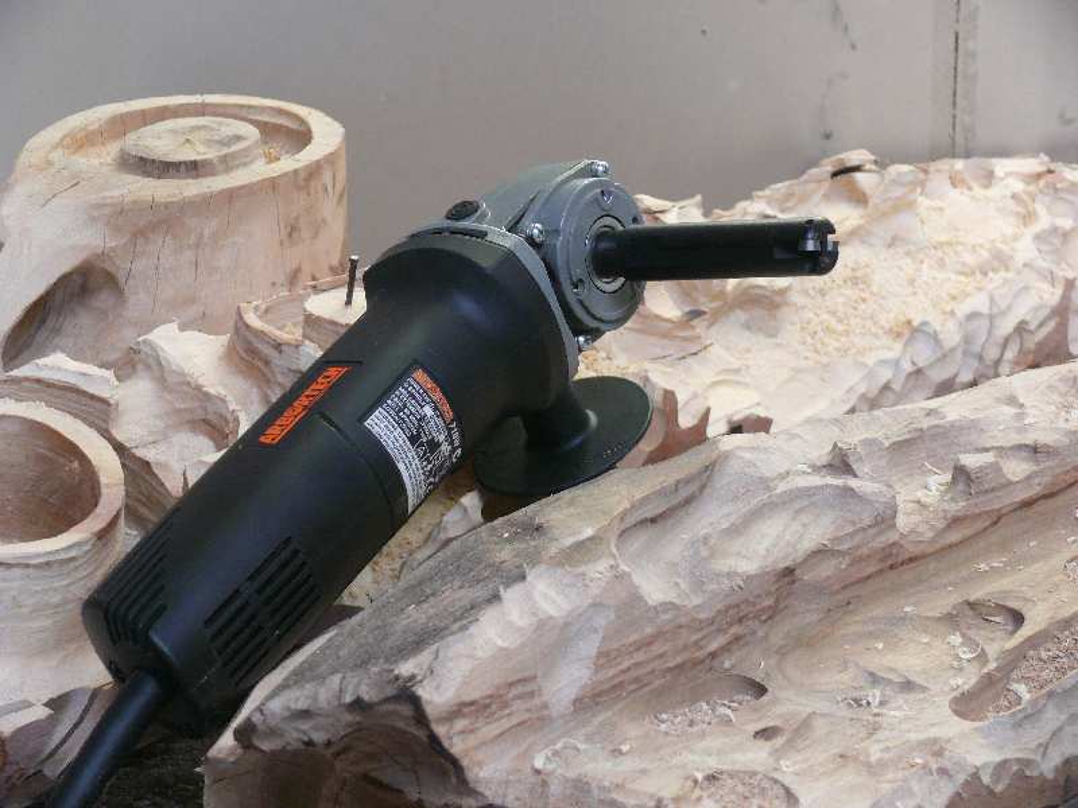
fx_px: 2585
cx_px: 539
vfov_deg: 17.8
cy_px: 404
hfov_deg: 23.6
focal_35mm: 83
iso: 250
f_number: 3.2
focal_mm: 17.6
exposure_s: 1/30
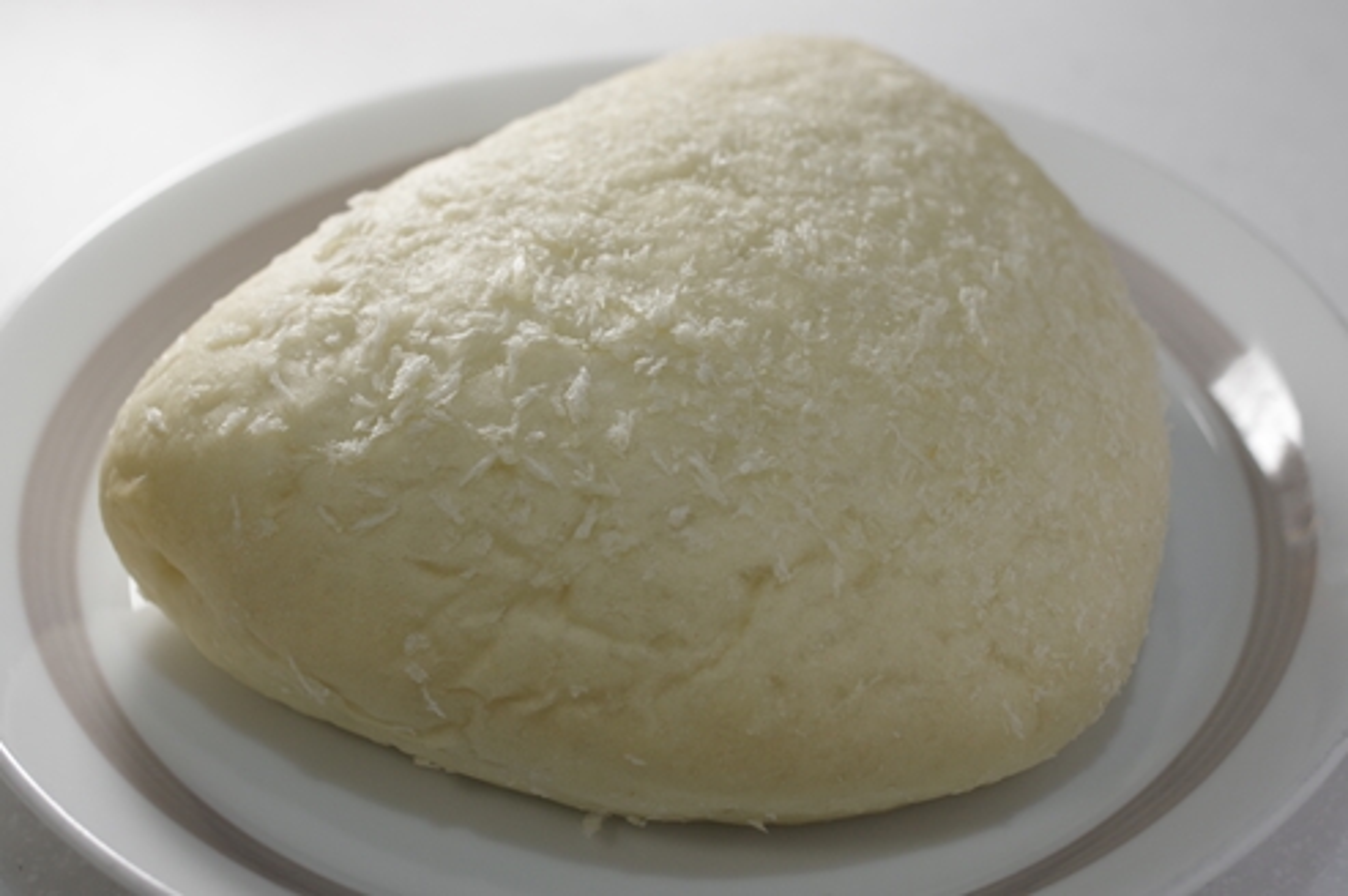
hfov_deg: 38.2
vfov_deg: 26.0
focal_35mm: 52
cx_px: 674
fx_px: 1946
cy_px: 448
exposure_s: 1/160
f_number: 5.6
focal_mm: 35
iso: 800
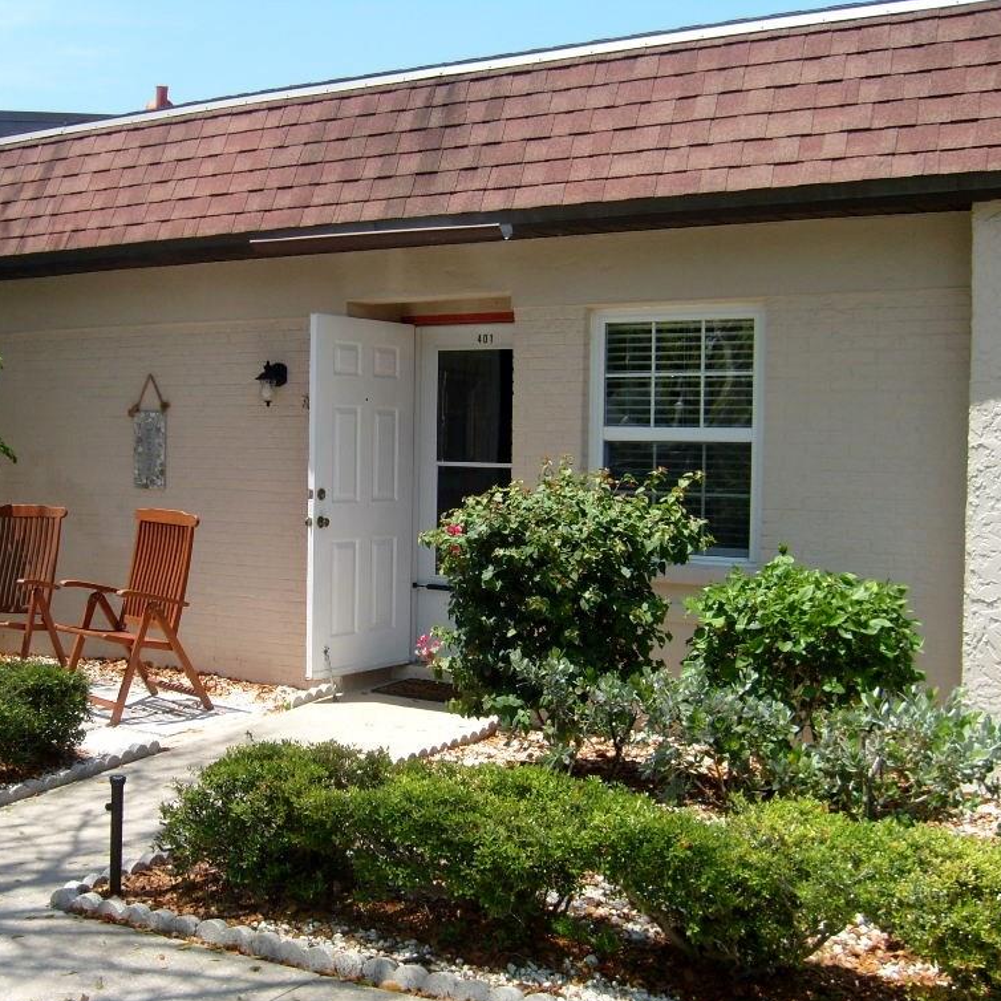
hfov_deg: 39.7
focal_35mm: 42
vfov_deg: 40.0
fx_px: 1374
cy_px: 508
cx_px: 353
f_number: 7.1
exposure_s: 1/180
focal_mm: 5.8
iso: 80
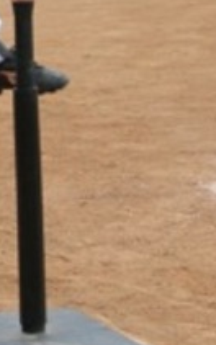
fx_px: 2607
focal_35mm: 277
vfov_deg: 7.6
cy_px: 52
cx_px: -111
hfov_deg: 4.7
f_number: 4.8
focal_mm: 14.2
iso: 50
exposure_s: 1/143
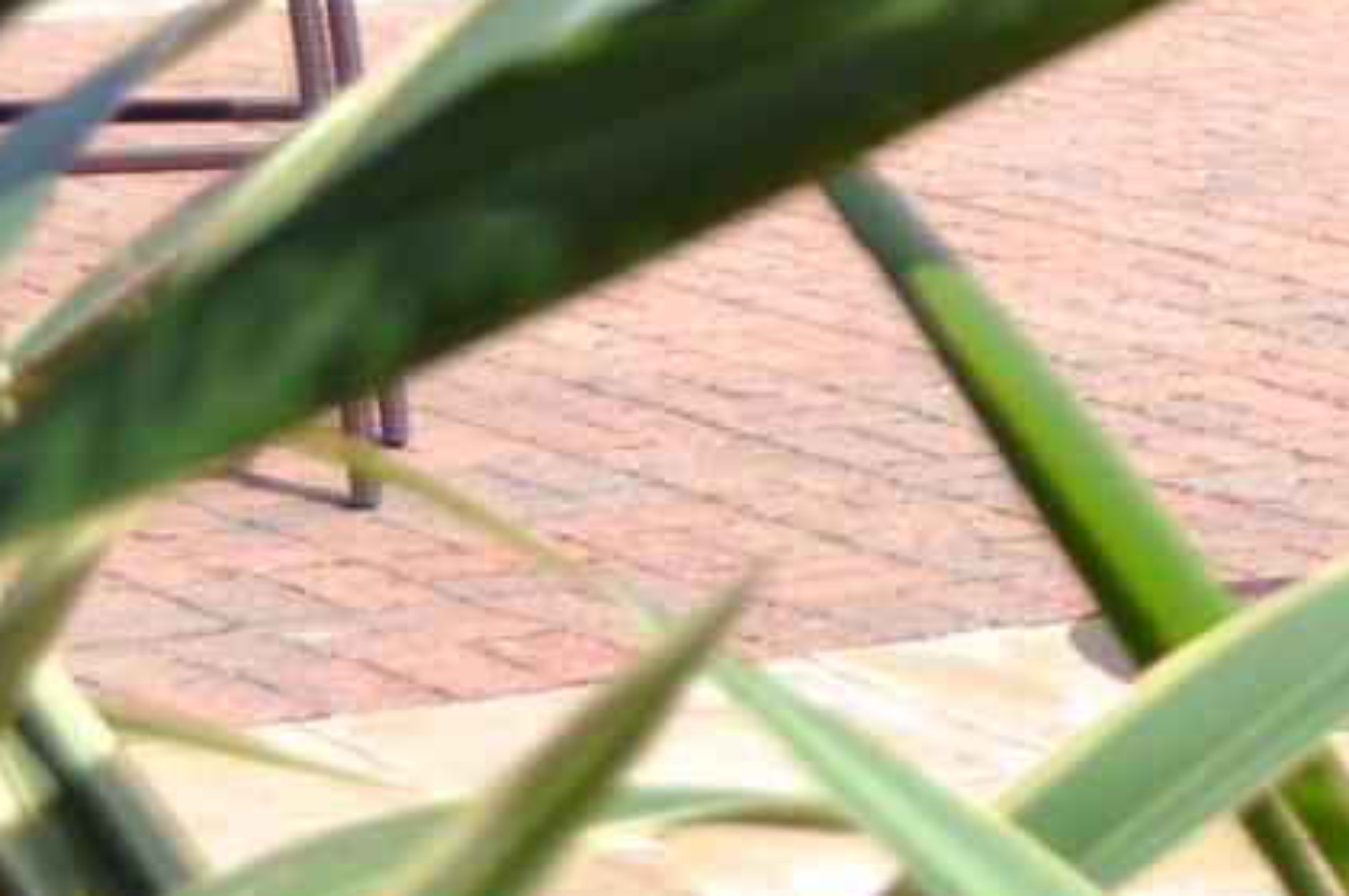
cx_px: 2830
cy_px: -637
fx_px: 6737
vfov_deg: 7.4
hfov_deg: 10.4
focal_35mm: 180
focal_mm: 26
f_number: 4.5
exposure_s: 1/500
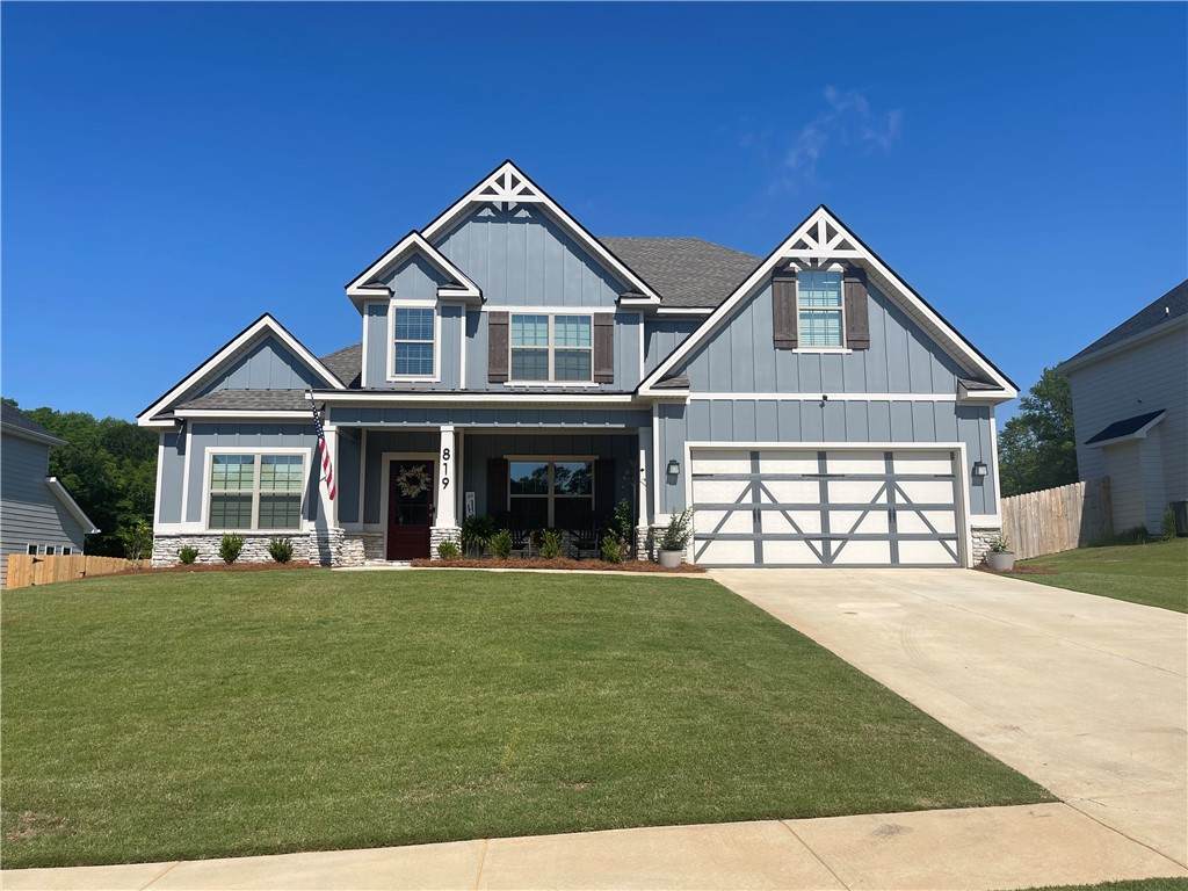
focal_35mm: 25
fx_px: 858
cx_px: 594
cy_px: 446
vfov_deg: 54.9
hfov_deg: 69.4
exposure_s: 1/5618
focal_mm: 5.1
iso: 32
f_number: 1.6
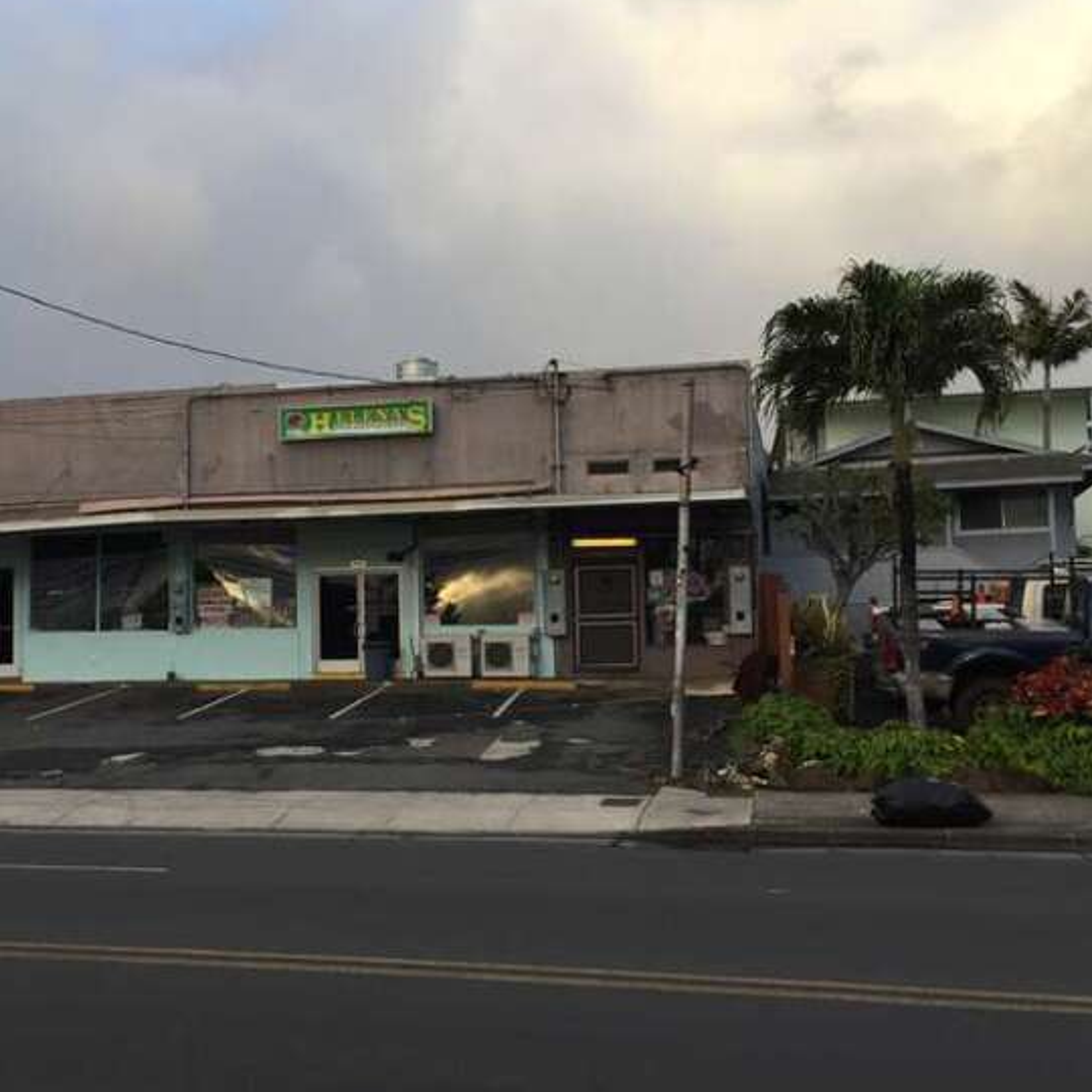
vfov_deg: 43.9
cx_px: 354
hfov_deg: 43.2
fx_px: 1356
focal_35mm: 38
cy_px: 550
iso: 32
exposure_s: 1/455
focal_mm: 4.15
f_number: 2.2
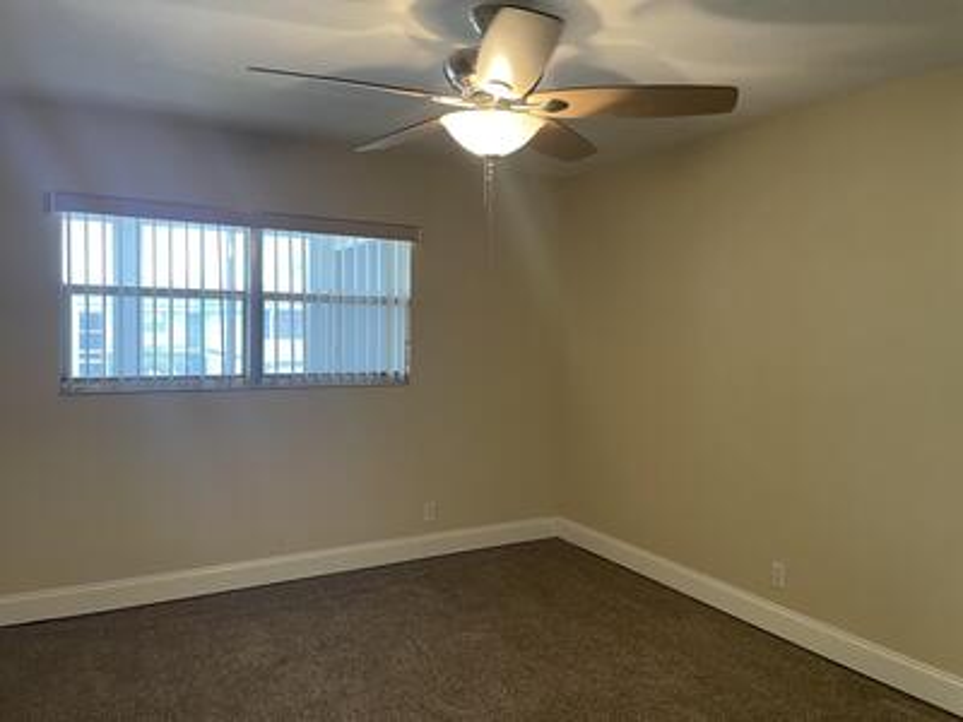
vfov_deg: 53.1
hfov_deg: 67.3
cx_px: 482
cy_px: 361
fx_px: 723
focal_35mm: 26
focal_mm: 4.2
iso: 160
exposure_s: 1/60
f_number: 1.6
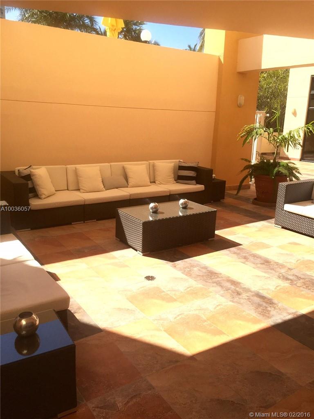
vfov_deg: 61.7
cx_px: 157
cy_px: 210
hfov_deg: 48.2
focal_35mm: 29
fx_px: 351
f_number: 2.2
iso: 32
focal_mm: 4.15
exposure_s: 1/2326
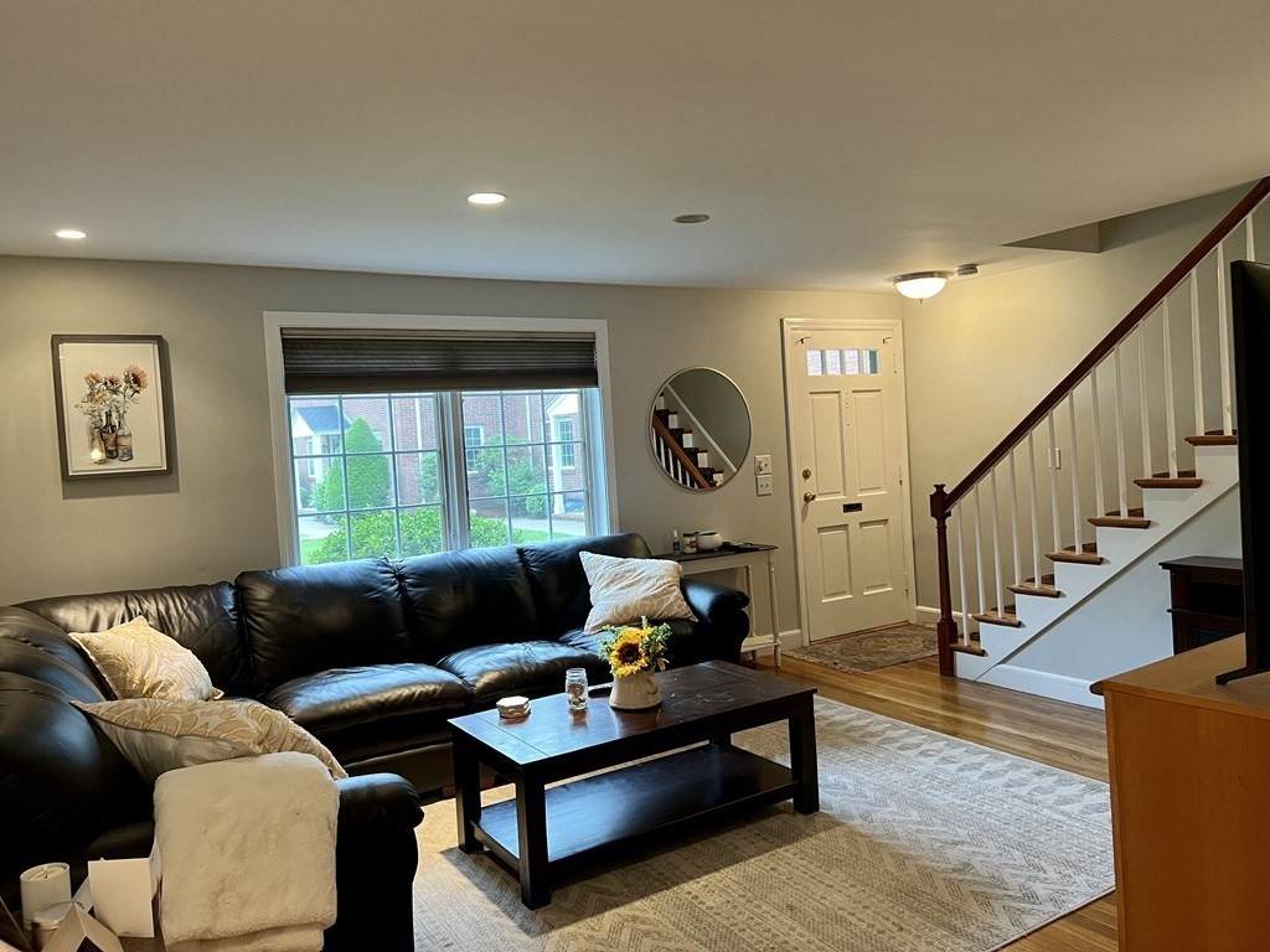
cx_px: 635
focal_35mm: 26
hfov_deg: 67.3
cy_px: 476
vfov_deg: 53.1
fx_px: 954
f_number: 1.5
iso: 160
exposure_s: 1/60
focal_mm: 5.7
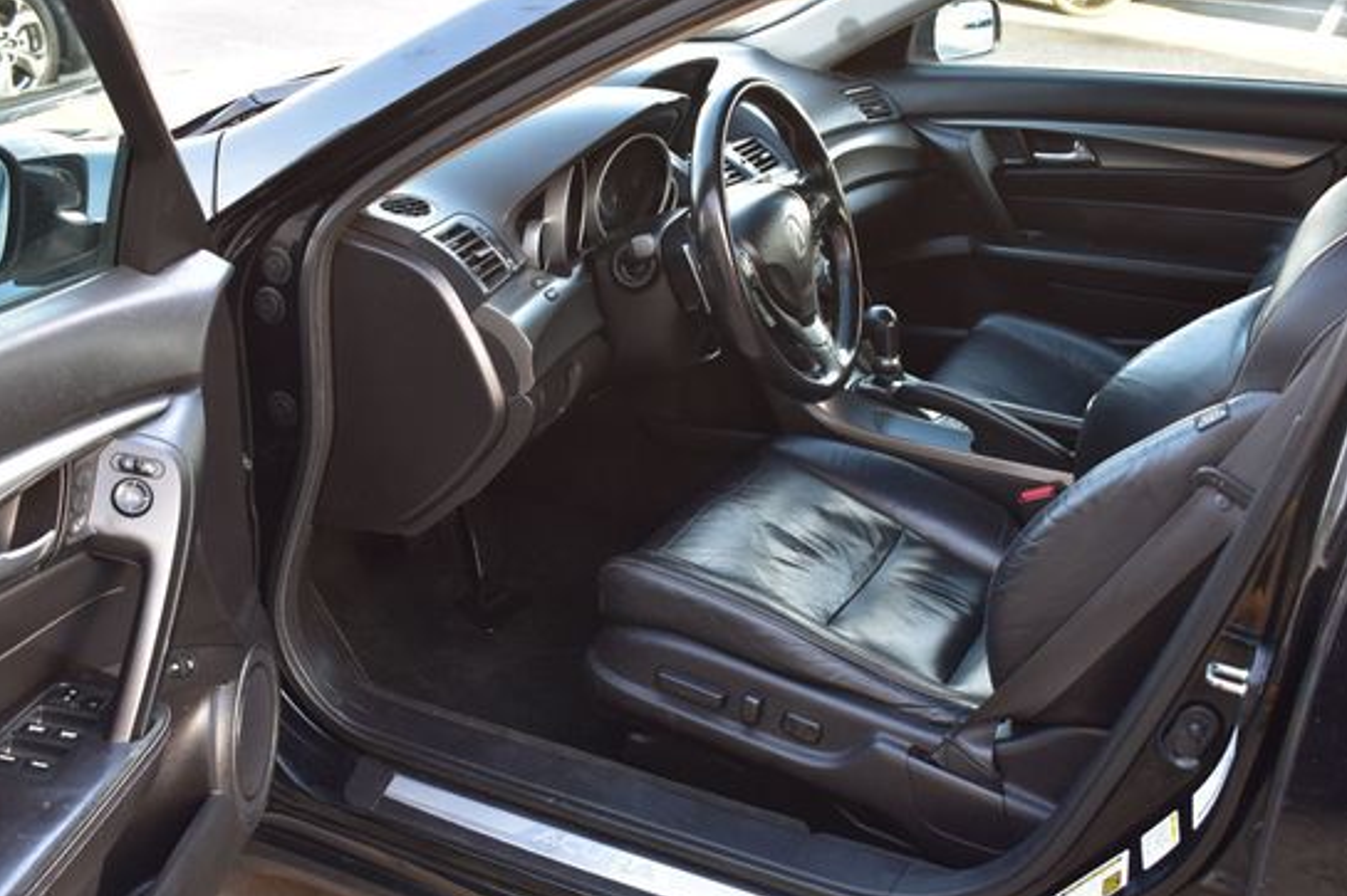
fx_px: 1518
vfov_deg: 32.9
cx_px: 612
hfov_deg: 47.8
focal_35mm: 41
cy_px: 498
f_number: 7.1
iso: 400
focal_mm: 23
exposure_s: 1/25
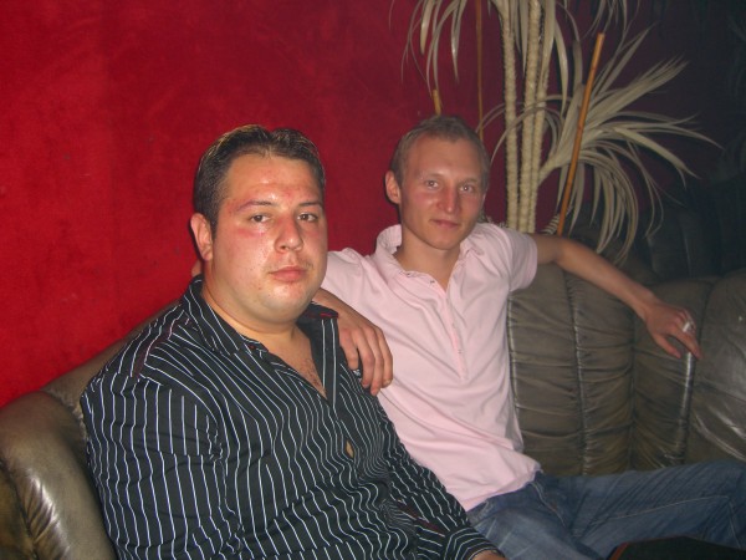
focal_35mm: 38
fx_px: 819
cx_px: 373
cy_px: 280
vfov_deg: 37.7
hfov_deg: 49.0
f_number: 2.8
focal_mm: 7.9
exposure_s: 1/60
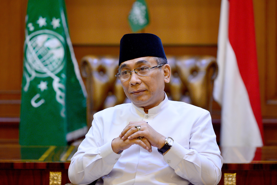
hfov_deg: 12.4
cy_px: 92
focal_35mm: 165
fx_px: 1270
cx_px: 138
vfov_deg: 8.3
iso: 2500
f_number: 3.5
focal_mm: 165
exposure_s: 1/125
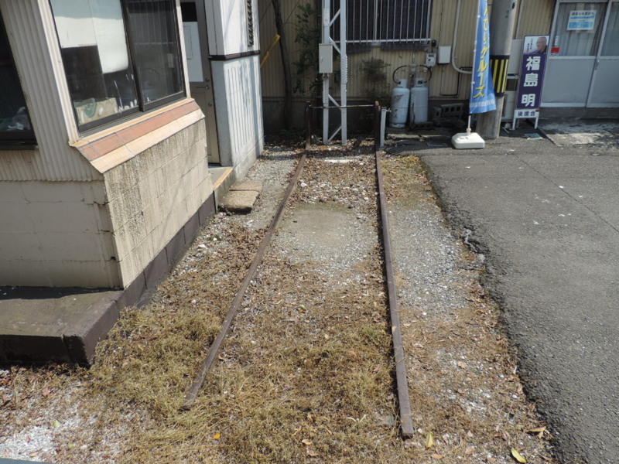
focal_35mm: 24
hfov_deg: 71.6
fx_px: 429
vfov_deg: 56.8
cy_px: 232
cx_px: 310
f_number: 3
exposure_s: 1/800
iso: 80
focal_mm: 4.3
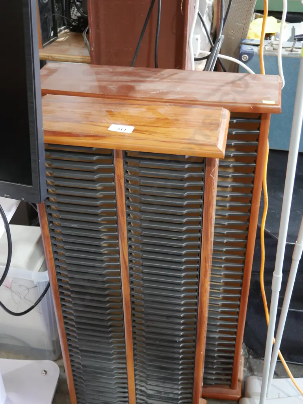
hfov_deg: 32.9
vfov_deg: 42.9
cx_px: 152
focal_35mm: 44
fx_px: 513
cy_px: 202
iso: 1600
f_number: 4.7
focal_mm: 22
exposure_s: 1/60
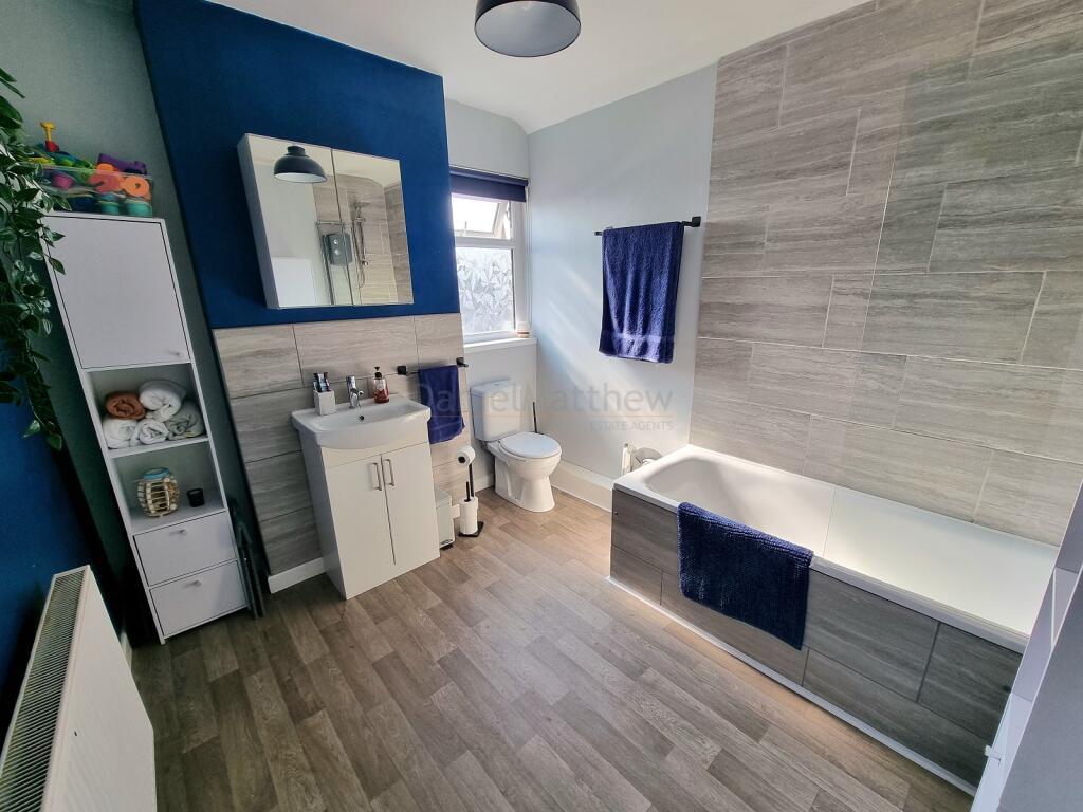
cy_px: 406
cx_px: 542
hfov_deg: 106.2
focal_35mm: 13
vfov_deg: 89.9
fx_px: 407
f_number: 2.2
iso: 50
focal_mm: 2.2
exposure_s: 1/100
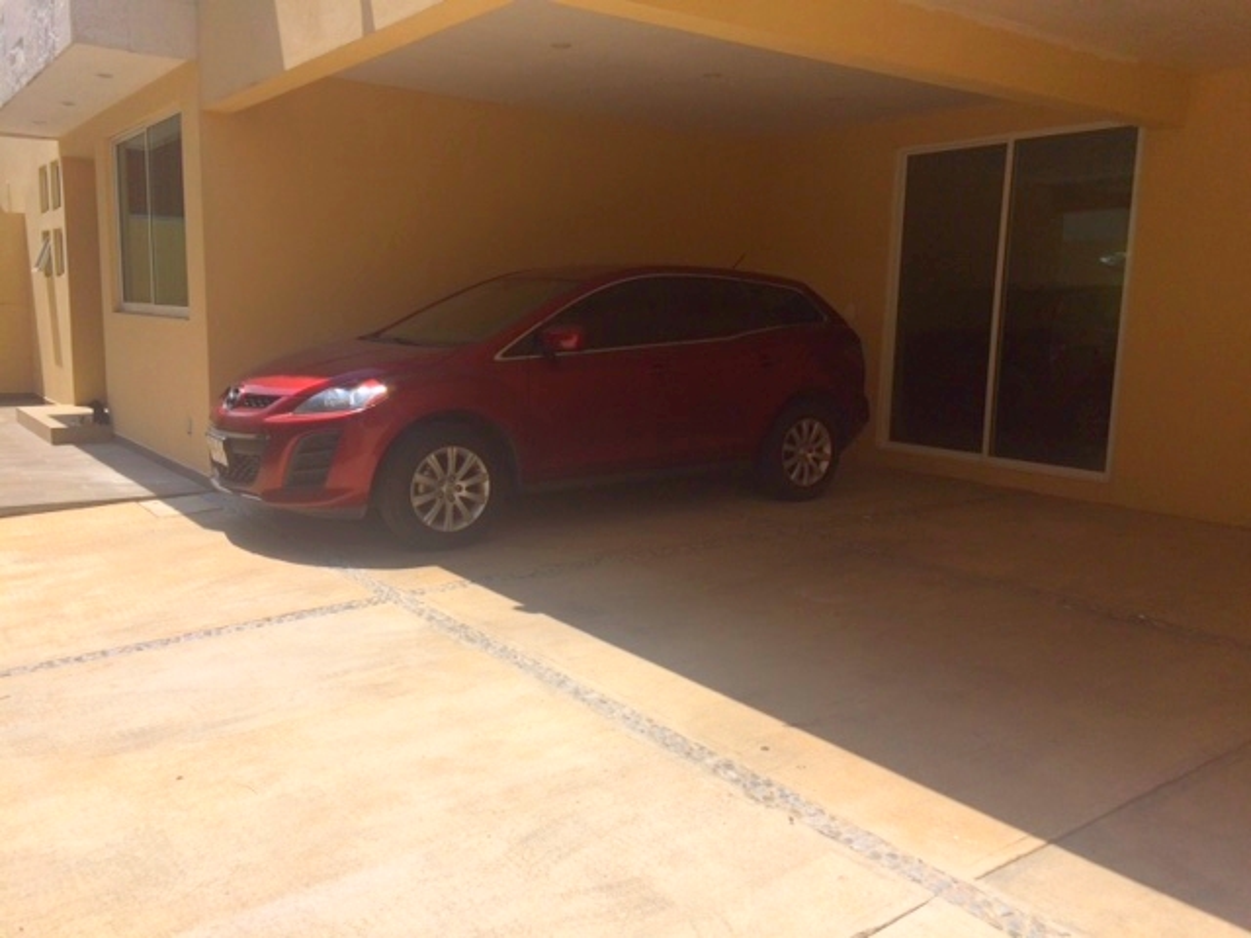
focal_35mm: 29
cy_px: 469
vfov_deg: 48.2
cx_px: 626
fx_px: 1048
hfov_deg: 61.7
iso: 32
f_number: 2.2
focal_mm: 4.15
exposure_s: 1/2740
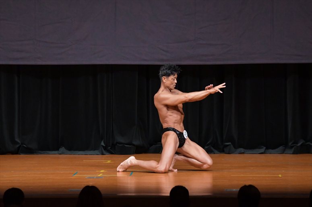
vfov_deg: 5.4
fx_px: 2209
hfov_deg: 8.1
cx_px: 156
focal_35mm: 255
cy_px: 104
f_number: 5.6
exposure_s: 1/400
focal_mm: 170
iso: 5000
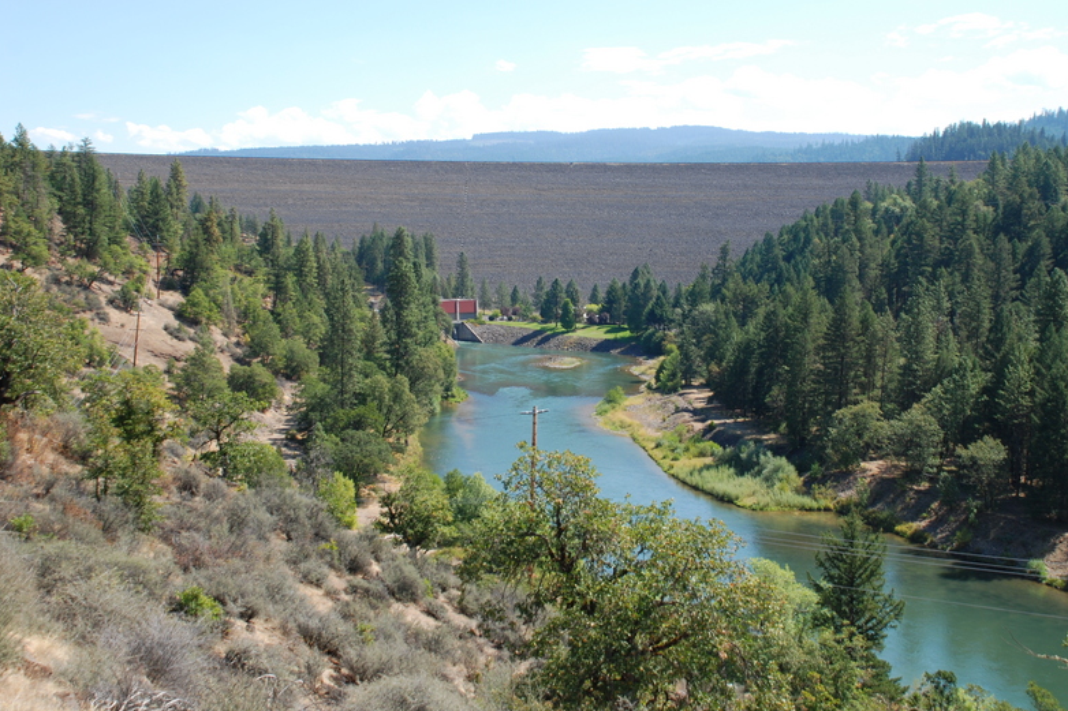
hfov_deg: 45.4
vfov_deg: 31.2
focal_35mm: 43
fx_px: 1275
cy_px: 354
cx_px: 542
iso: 160
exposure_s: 1/200
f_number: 7.1
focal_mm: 28
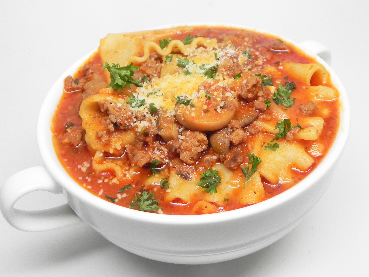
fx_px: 394
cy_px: 138
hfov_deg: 50.1
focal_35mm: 37
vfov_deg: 38.7
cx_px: 184
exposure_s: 1/41
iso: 160
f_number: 3.2
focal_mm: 6.6
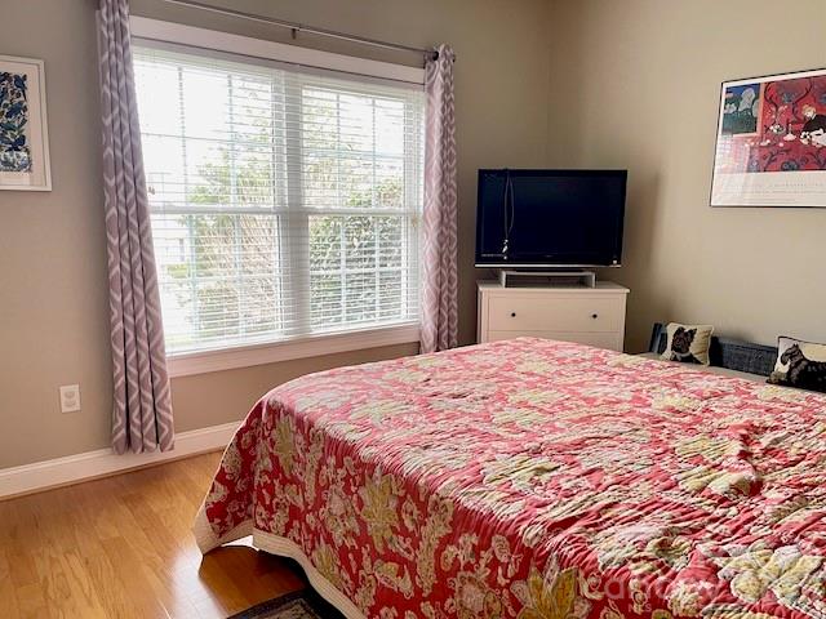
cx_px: 413
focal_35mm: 25
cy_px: 310
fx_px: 597
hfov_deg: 69.4
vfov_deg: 54.9
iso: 125
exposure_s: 1/60
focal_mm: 5.1
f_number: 1.6
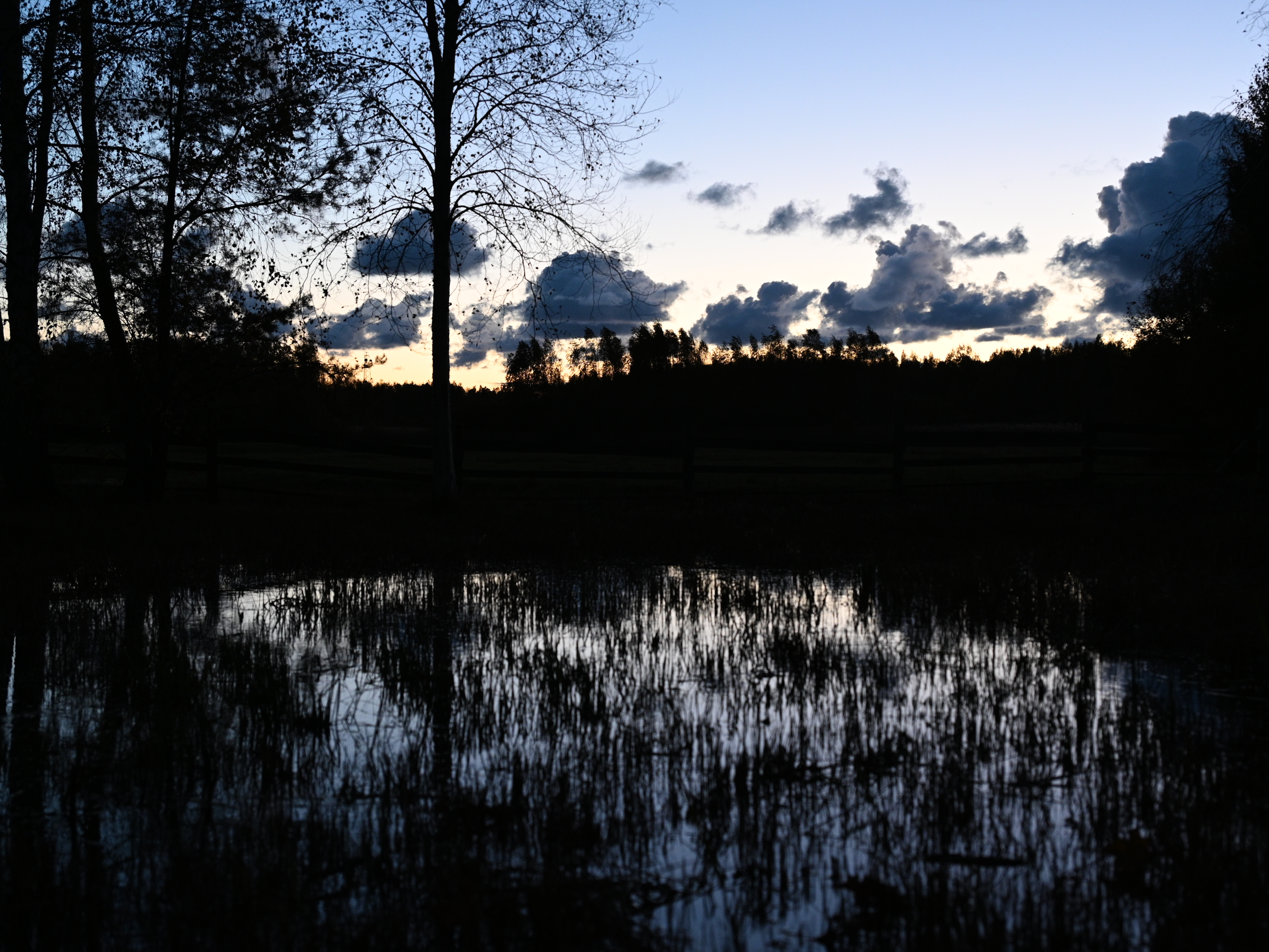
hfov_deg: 38.9
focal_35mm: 49
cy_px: 478
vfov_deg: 29.7
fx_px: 1796
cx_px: 703
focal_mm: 44
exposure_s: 1/100
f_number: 4
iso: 1600
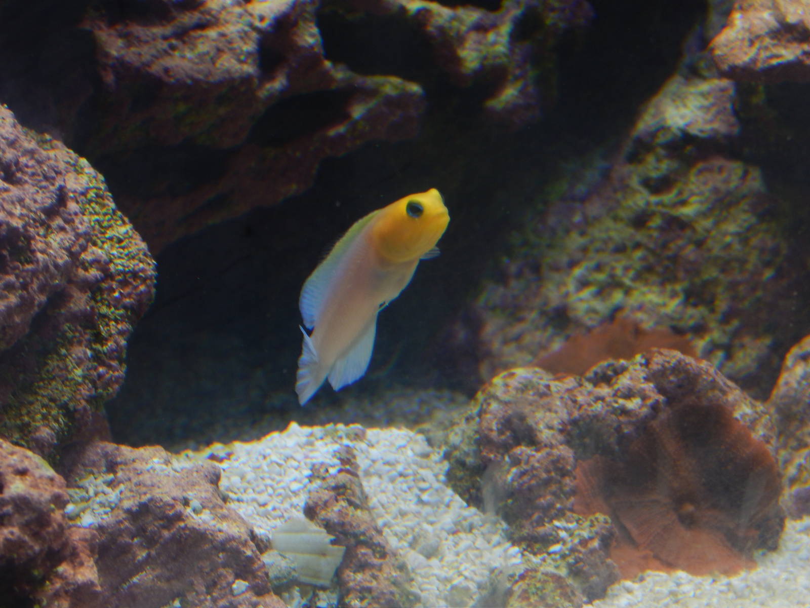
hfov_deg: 7.0
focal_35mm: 282
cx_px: 405
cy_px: 304
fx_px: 6599
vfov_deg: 5.3
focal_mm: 50.1
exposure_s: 1/80
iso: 125
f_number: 5.7
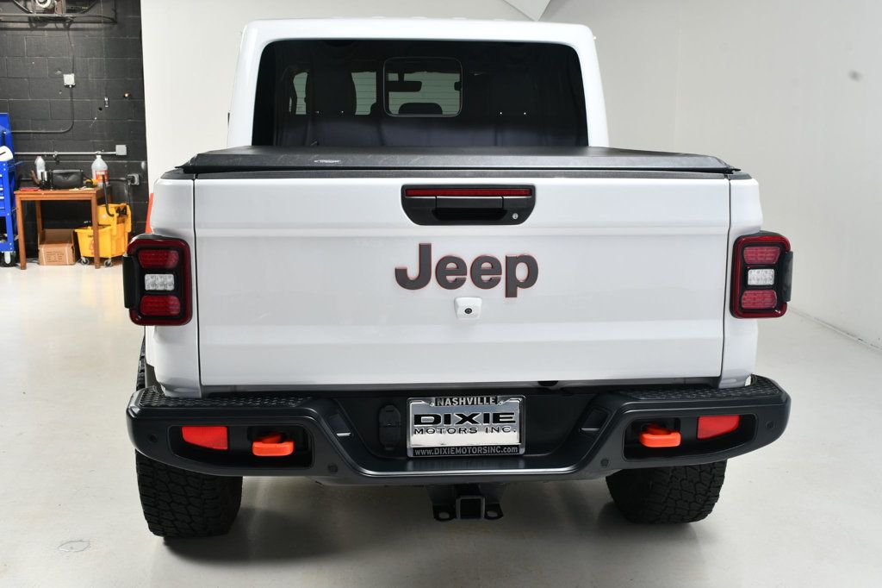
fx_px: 980
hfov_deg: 48.5
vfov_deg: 33.4
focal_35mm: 40
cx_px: 441
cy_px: 294
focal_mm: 27
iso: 100
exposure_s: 1/160
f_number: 11
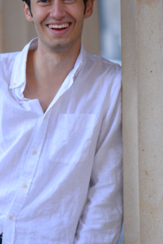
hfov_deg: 7.2
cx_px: 43
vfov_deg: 10.7
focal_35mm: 192
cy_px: 105
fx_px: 1303
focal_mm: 105
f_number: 4
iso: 640
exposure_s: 1/320
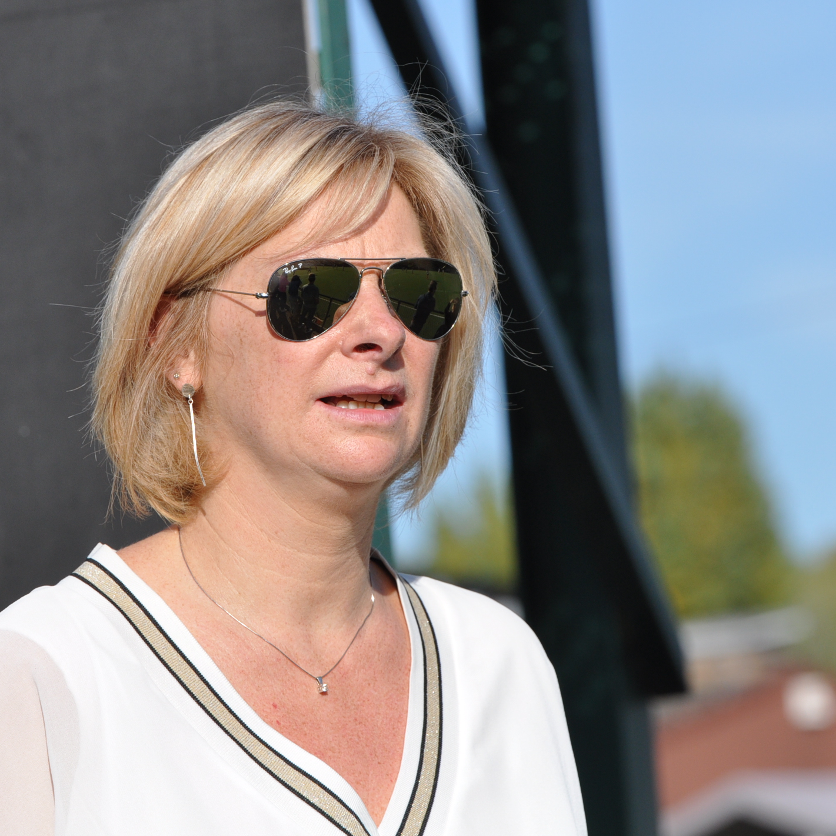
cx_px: 324
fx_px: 7613
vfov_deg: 6.3
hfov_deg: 6.3
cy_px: 418
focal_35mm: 279
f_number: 7.1
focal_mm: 145
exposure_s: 1/1600
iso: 400
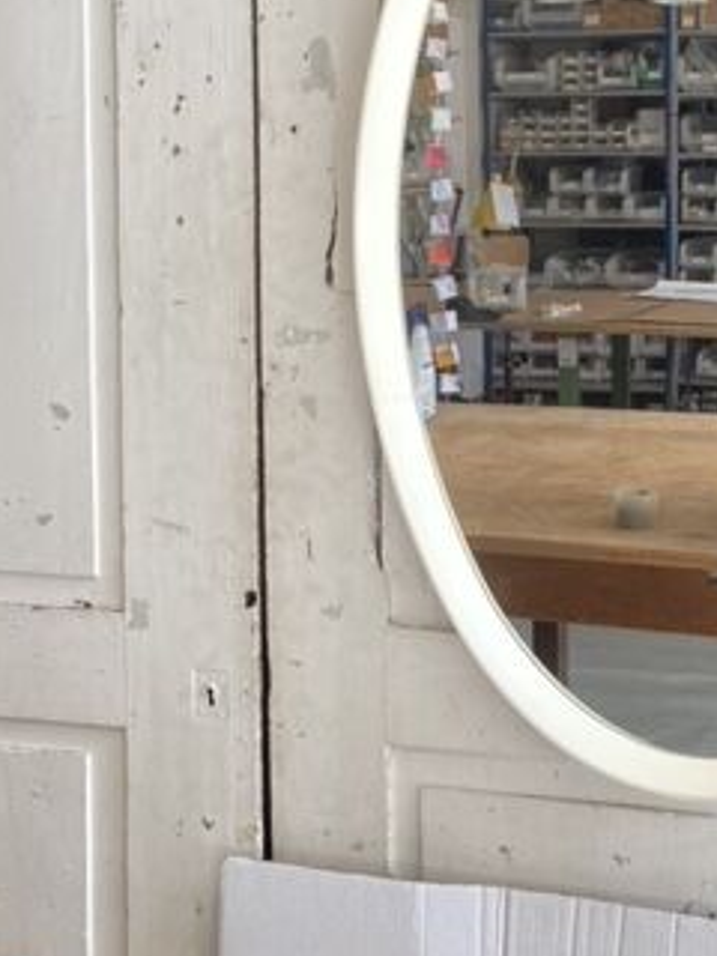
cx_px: 702
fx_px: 1547
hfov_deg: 25.0
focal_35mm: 56
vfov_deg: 33.8
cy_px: 263
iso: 64
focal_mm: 3.99
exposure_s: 1/121
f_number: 1.8
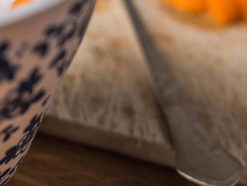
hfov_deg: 19.3
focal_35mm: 96
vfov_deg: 15.2
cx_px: -45
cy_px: 18
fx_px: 685
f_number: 4
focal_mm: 35
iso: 50
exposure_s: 1/250
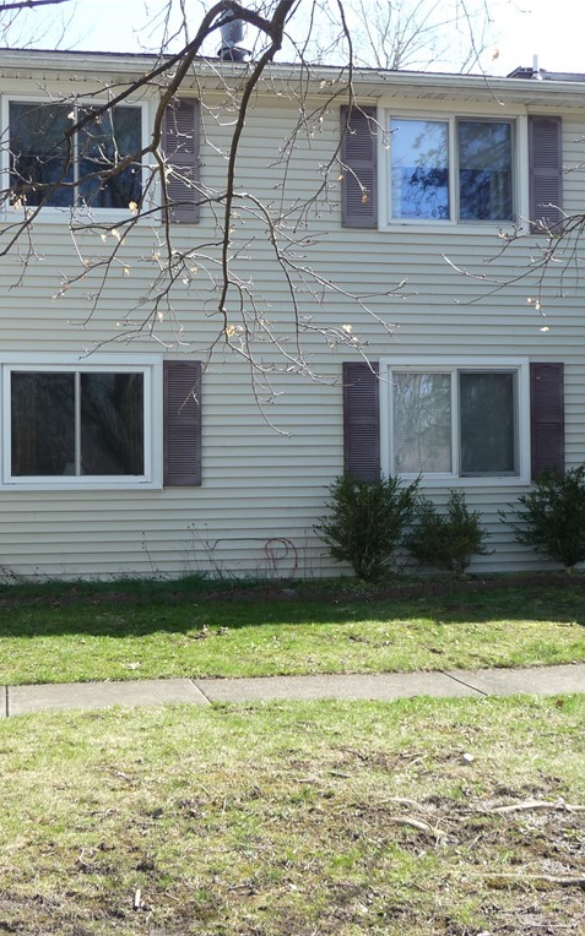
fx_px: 1379
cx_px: 259
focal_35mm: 54
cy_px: 469
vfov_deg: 37.5
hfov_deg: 23.9
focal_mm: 6.3
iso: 100
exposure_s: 1/320
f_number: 3.8
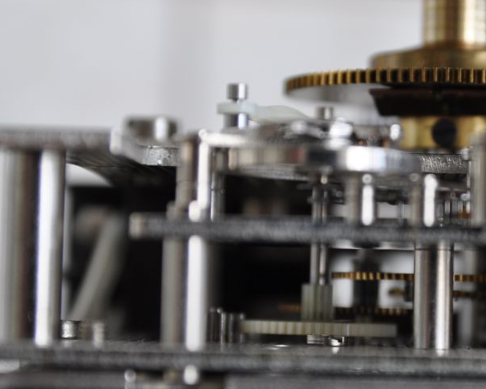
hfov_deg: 10.4
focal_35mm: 185
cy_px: 165
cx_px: 454
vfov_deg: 8.4
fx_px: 2661
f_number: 5.6
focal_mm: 62
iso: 400
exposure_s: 1/125
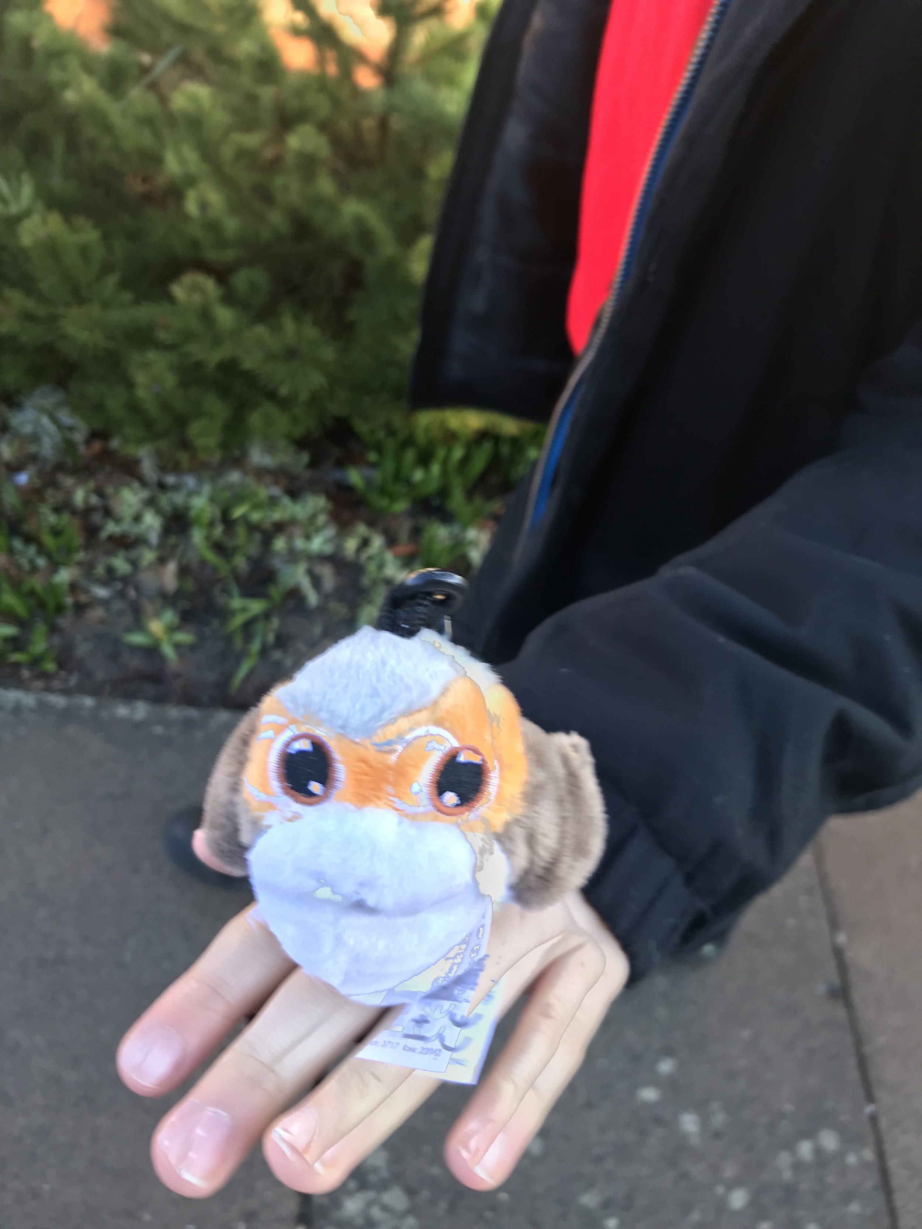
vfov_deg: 63.4
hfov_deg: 49.7
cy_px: 614
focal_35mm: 28
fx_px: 994
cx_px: 461
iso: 20
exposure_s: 1/109
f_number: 1.8
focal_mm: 3.99
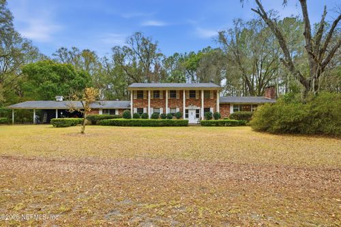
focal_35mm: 22
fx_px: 204
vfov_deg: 58.3
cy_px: 114
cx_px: 170
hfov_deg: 79.9
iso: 400
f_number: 8
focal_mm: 21.5
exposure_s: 1/4000
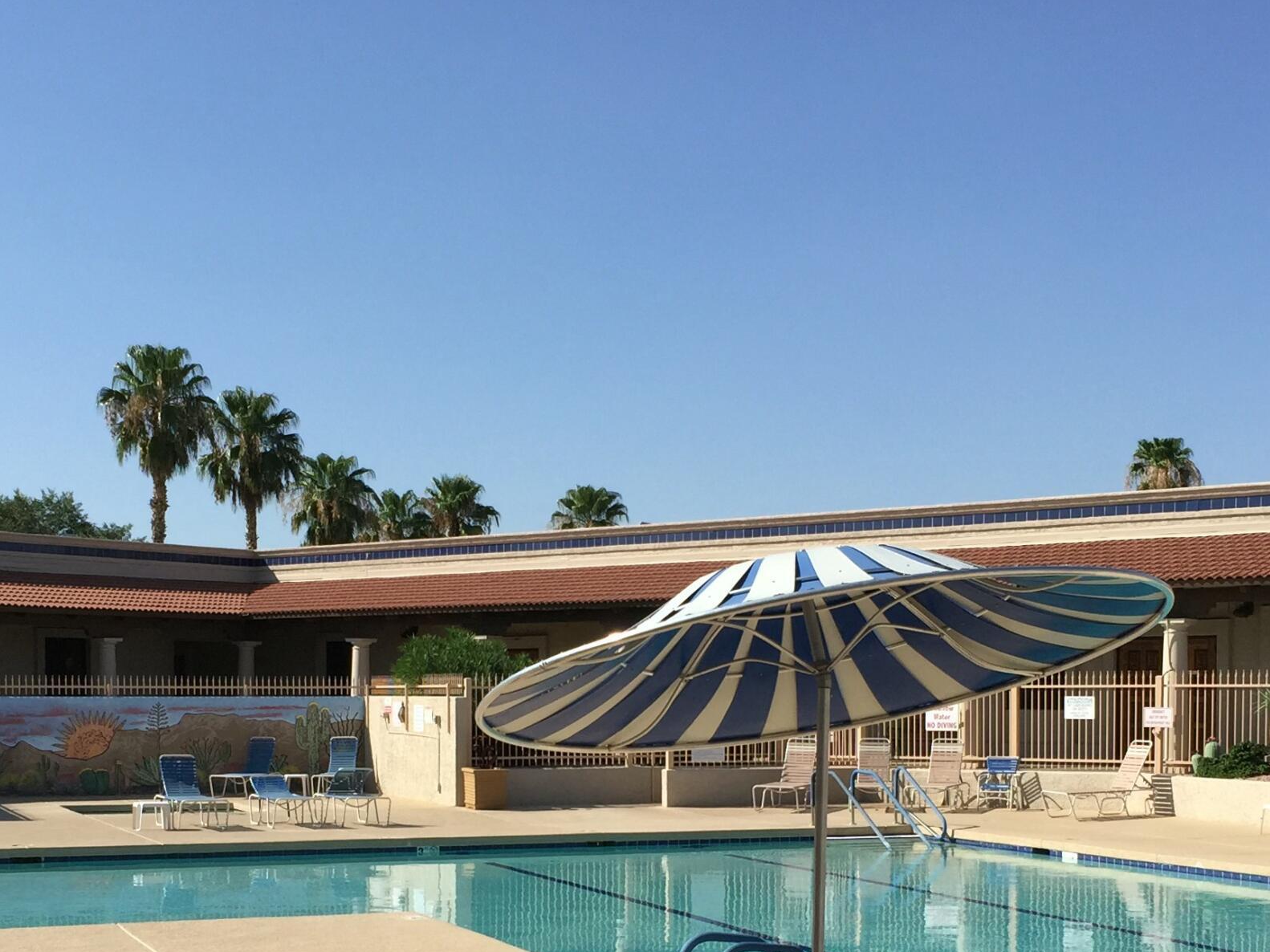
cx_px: 587
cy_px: 773
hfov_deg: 34.9
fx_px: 2018
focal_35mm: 55
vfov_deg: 26.0
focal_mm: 4.15
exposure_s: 1/2326
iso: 32
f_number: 2.2
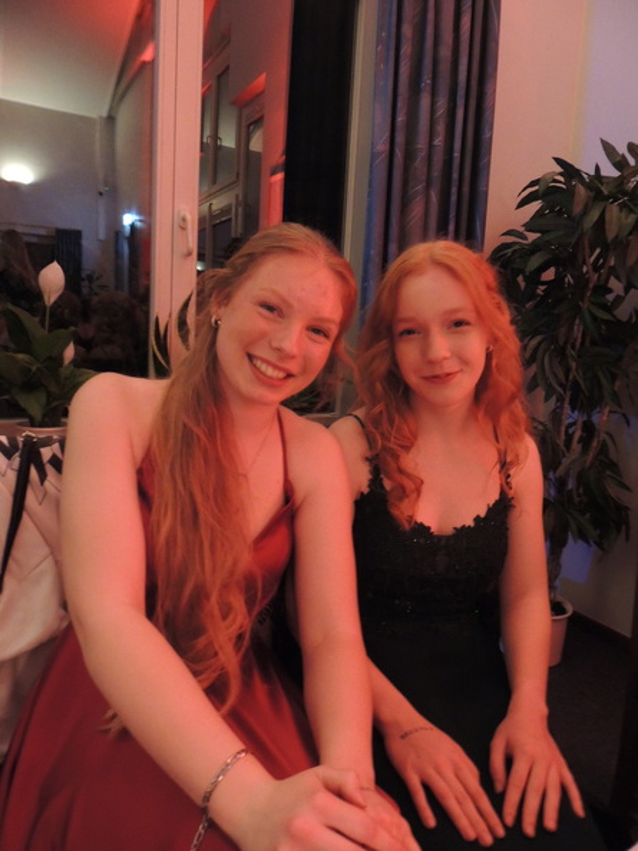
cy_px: 426
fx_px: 590
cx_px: 319
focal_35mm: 24
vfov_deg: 71.6
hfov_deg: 56.8
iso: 800
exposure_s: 1/5
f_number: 3
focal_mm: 4.3
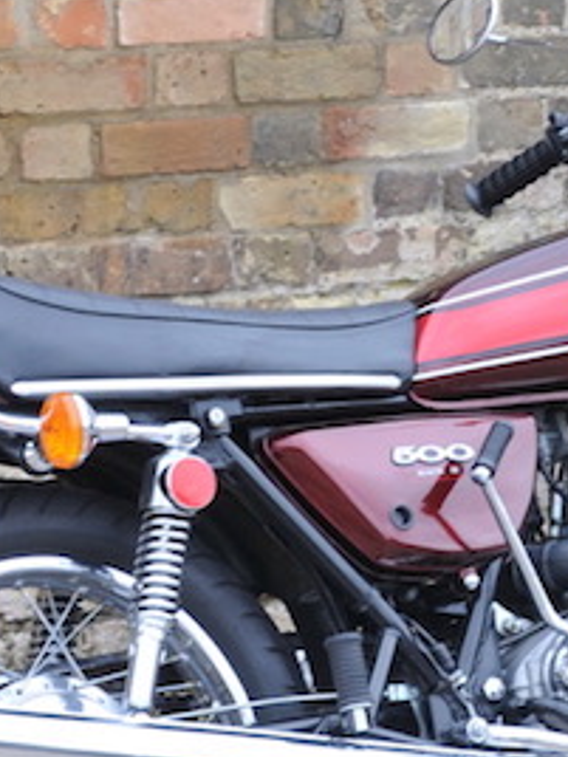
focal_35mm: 397
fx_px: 8686
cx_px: 743
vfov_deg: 5.0
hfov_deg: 3.7
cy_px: 353
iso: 250
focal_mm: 82
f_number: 8
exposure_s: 1/40
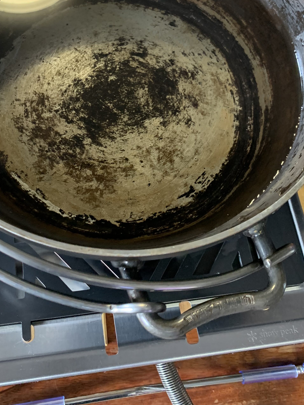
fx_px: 480
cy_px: 135
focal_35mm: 41
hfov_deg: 34.9
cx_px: 111
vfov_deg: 45.1
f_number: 1.8
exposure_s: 1/38
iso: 400
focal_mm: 4.25
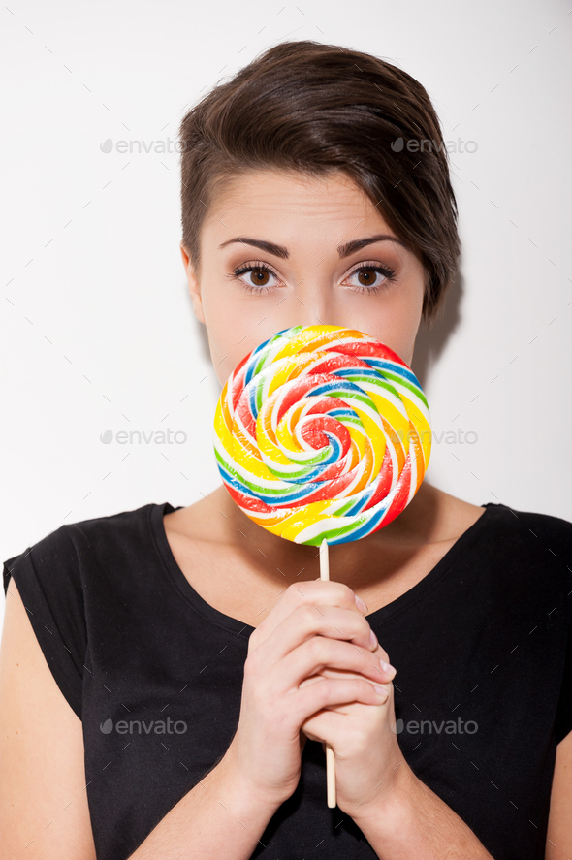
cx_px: 286
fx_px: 3222
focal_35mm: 135
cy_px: 430
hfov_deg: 10.1
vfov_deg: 15.2
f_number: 5.6
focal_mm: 135
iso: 200
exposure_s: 1/160
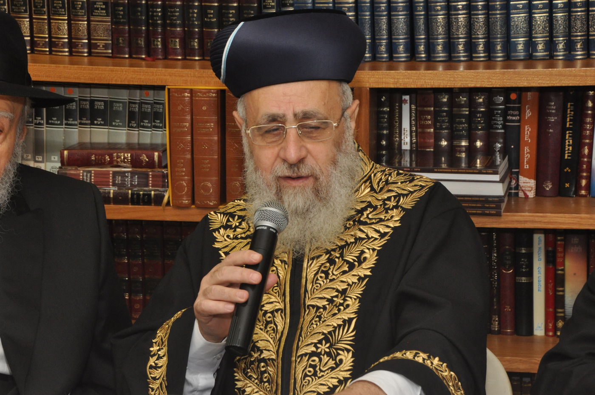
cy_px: 198
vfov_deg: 12.1
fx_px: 1857
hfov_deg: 18.2
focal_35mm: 112
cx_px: 298
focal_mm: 75
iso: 1250
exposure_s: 1/60
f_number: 11
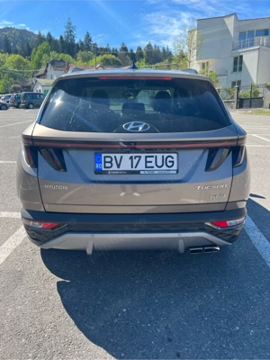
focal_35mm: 26
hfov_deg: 53.1
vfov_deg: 67.3
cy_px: 180
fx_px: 270
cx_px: 135
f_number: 1.5
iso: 50
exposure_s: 1/1159
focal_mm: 5.7
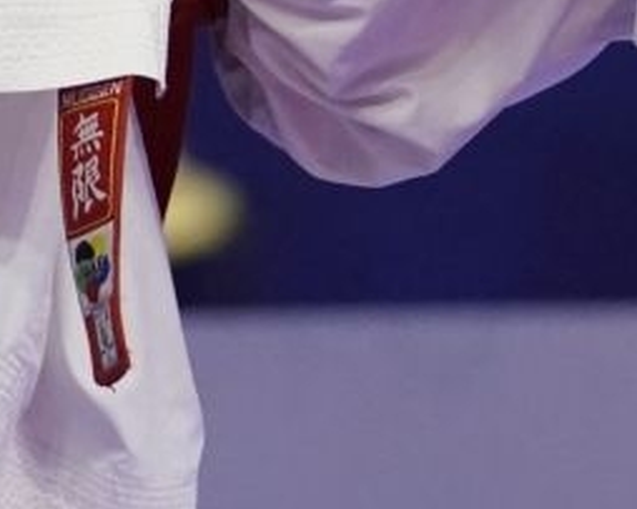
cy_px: -389
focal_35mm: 1223
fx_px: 23048
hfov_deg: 1.6
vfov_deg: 1.3
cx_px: -434
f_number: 2.8
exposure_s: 1/1000
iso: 4000
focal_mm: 184
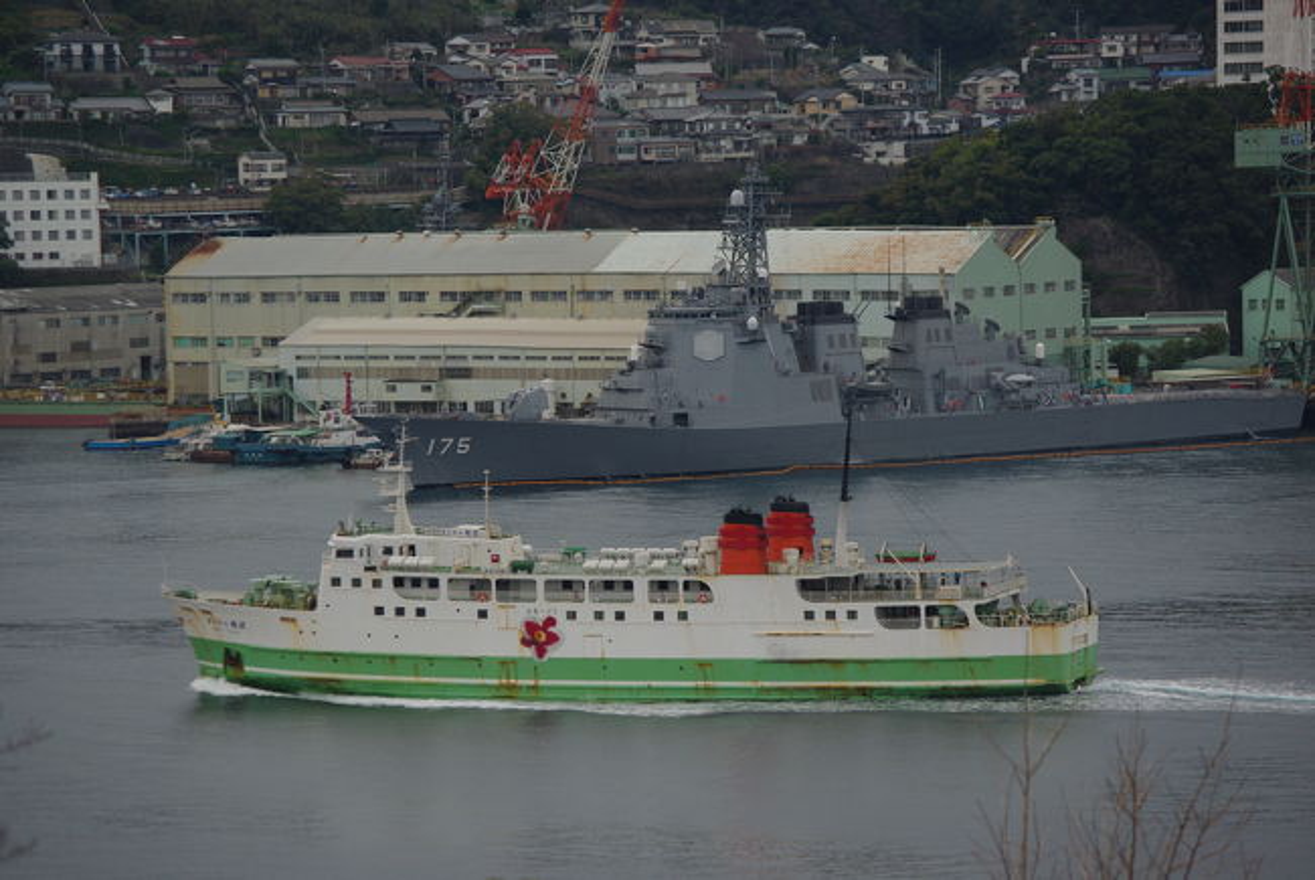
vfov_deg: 6.7
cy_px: 440
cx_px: 658
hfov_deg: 9.9
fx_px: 7570
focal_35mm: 207
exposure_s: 1/250
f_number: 6.7
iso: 200
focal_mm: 138
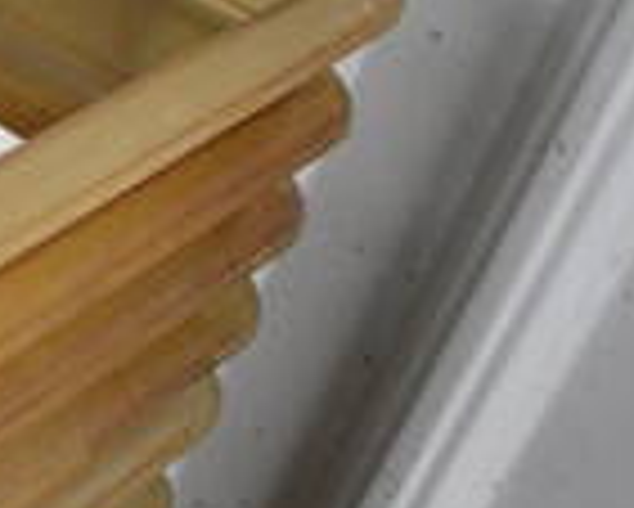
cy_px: 301
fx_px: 2065
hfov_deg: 14.3
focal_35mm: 110
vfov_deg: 14.0
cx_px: -674
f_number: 3.5
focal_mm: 18
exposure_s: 1/125
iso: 3200
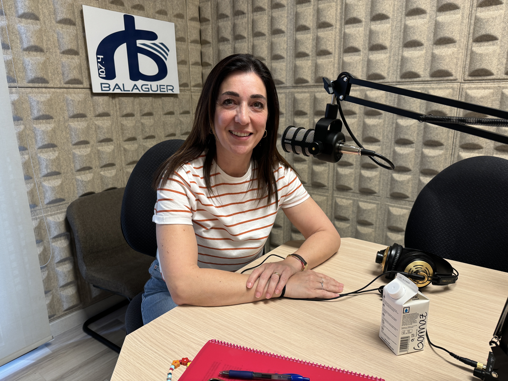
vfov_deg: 56.8
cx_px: 254
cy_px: 190
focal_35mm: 24
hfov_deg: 71.6
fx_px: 352
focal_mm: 6.76
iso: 125
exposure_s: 1/50
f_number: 1.78
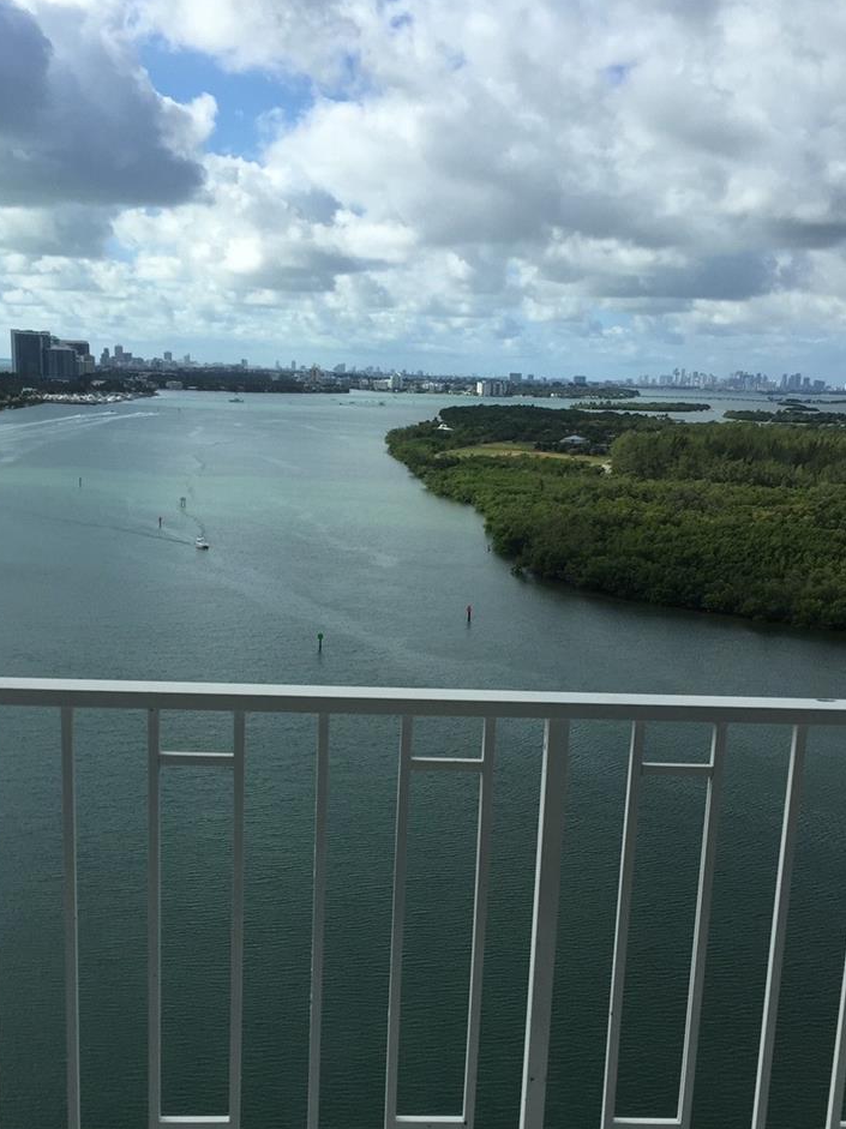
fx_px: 1207
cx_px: 390
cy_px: 669
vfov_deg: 49.9
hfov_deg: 38.6
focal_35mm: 37
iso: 32
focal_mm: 4.15
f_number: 2.2
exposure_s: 1/2326
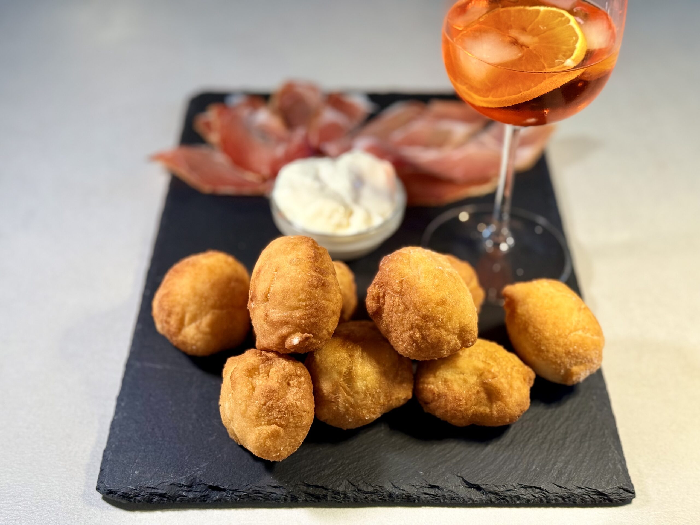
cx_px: 350
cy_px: 262
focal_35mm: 48
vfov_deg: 30.3
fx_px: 971
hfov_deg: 39.7
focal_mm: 6.76
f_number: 1.78
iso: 100
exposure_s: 1/87
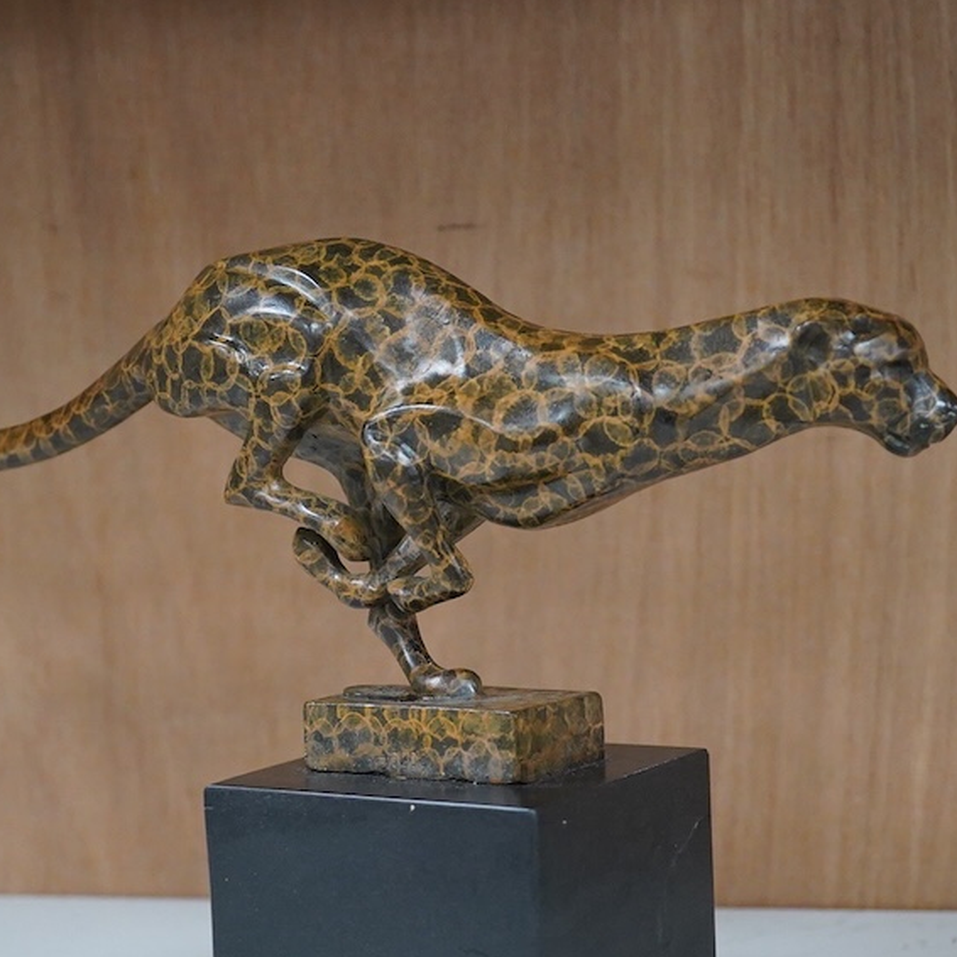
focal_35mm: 76
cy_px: 570
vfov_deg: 22.7
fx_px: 2377
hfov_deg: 22.8
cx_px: 440
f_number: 4.5
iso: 3200
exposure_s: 1/400
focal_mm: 30
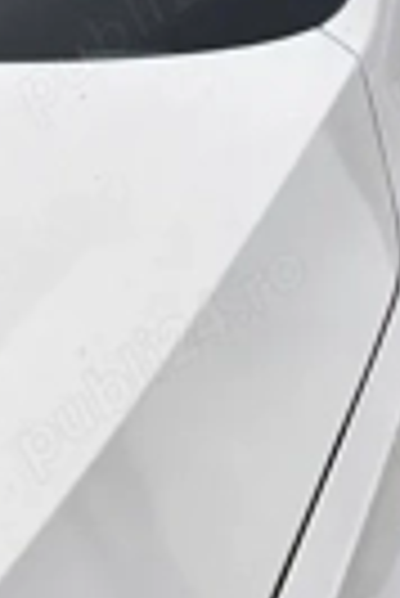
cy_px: 400
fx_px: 1247
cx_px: 207
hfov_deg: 18.2
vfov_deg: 26.8
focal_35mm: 75
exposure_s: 1/170
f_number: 1.78
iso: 64
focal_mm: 6.76
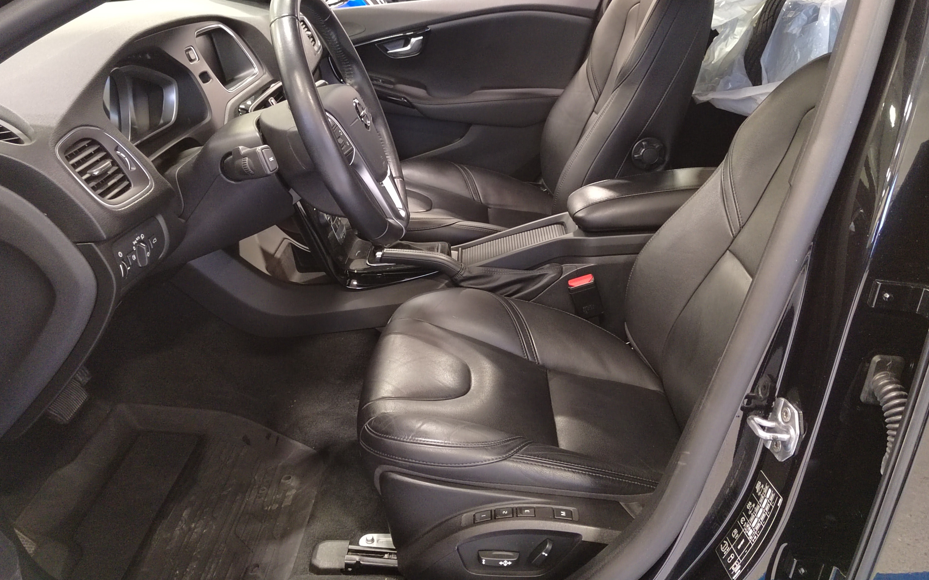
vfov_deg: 39.4
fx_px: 810
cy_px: 258
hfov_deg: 59.6
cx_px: 453
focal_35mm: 32
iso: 4680
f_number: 1.9
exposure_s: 1/50
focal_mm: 5.52
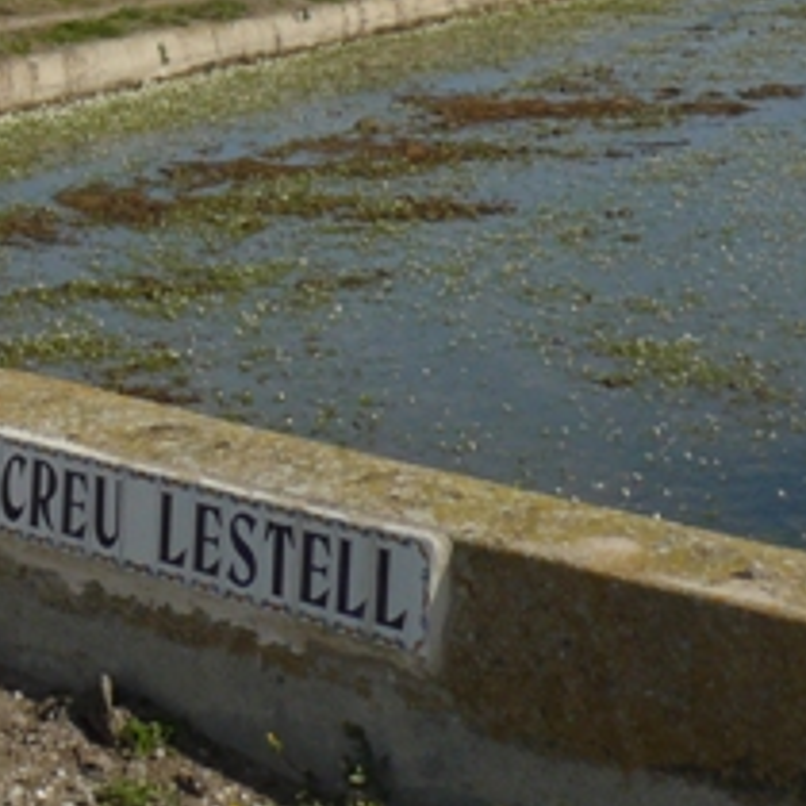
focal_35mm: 121
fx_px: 3187
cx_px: -401
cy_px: -336
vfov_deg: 13.7
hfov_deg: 13.6
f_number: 8
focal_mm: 6
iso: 100
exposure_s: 1/400
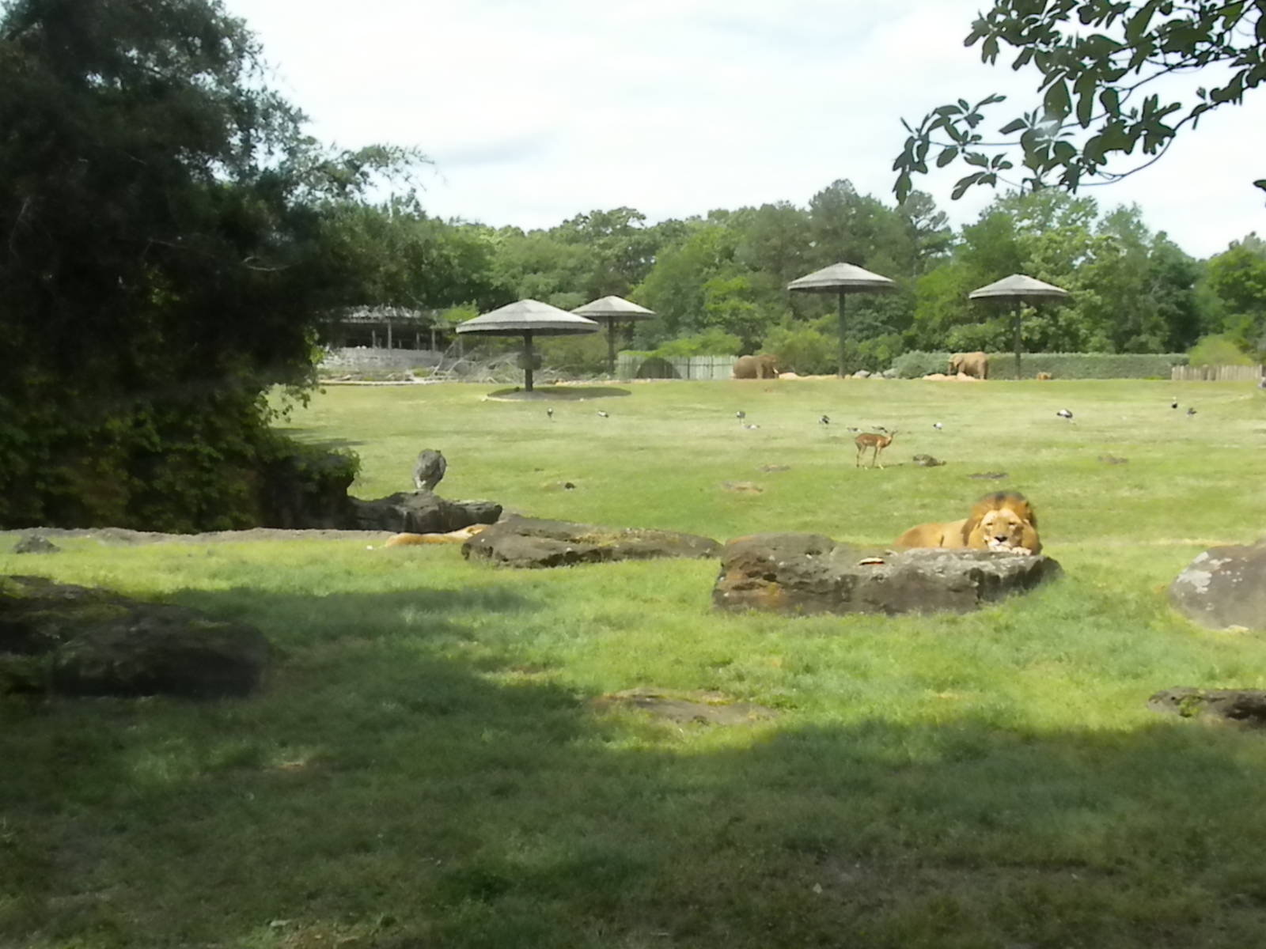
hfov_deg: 36.8
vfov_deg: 28.0
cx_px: 633
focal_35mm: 52
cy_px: 474
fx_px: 1902
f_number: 11
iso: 640
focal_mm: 9.1
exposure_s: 1/288
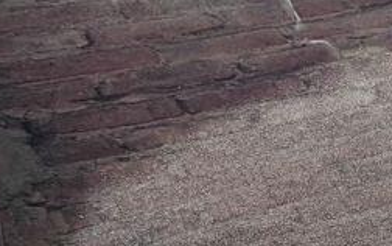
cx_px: 563
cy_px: 359
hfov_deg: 13.7
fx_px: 1540
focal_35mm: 144
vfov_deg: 8.9
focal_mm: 6.76
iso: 80
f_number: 1.78
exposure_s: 1/658
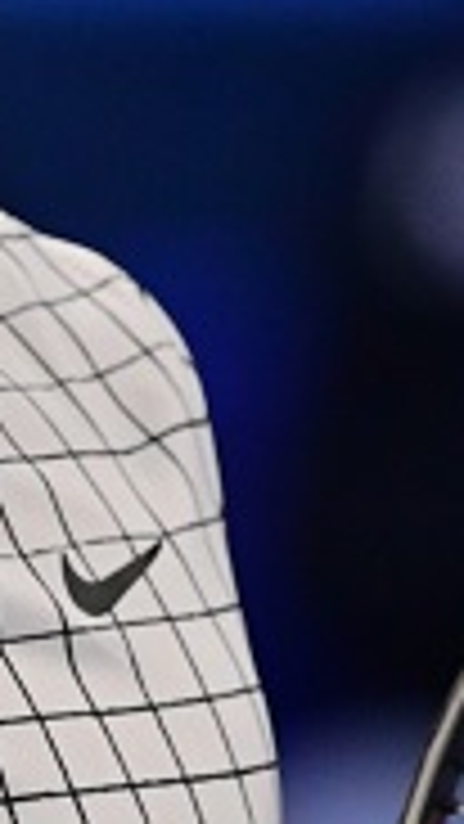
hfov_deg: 0.5
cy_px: 153
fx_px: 50022
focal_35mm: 2288
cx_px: -167
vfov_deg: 0.9
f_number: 4
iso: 4000
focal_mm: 400
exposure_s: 1/2000
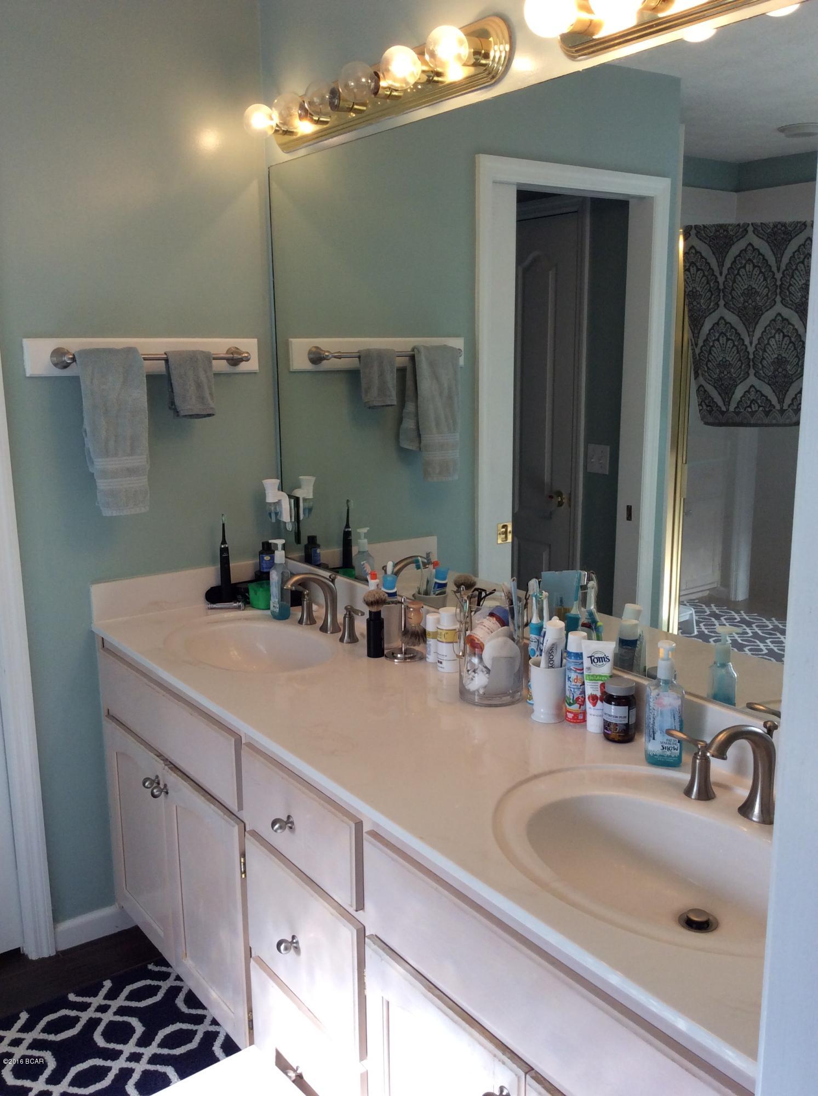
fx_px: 1011
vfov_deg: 56.9
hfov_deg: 44.0
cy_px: 548
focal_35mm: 32
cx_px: 409
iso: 50
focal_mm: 3.3
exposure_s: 1/120
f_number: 2.4
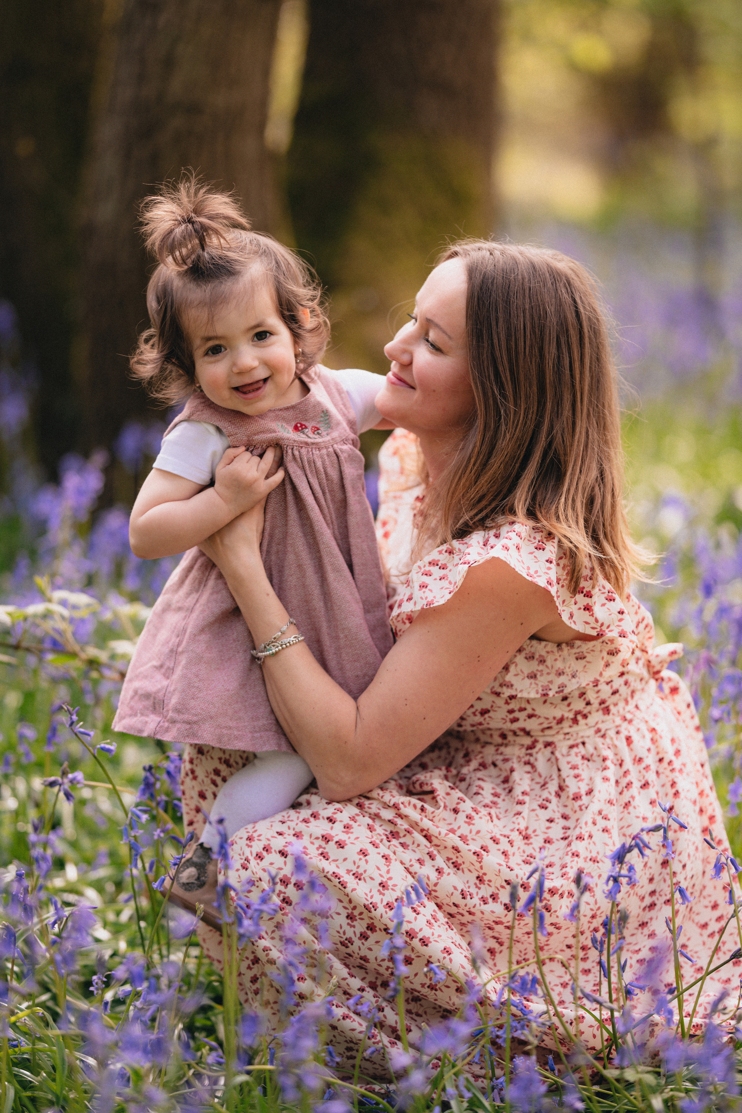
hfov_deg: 10.2
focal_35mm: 135
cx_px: 371
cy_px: 556
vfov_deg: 15.2
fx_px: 4173
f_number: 1.8
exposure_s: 1/320
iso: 80
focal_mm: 135
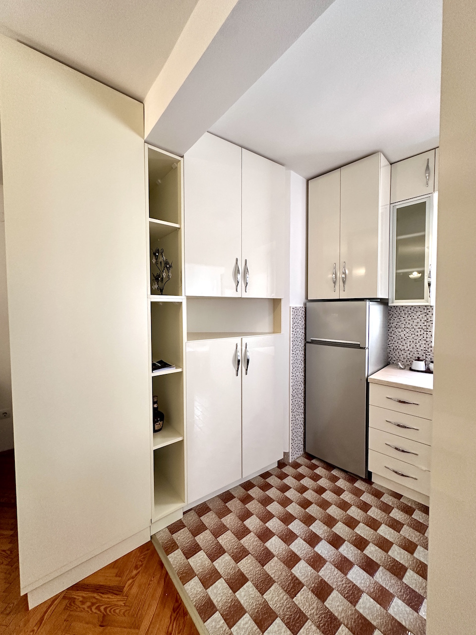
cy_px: 318
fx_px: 257
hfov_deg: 85.7
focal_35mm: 14
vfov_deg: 102.1
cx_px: 238
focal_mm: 2.22
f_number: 2.2
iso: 250
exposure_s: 1/99
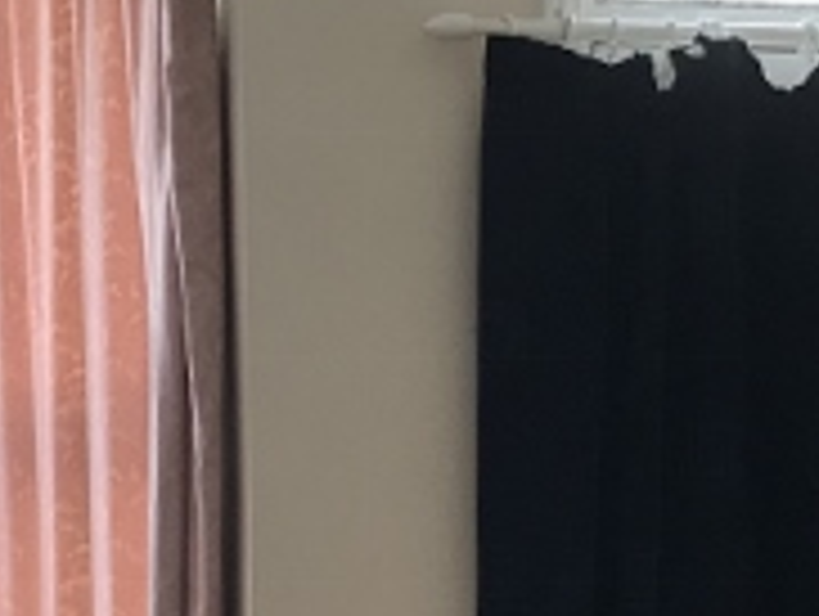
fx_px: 2914
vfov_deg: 11.7
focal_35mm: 123
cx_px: 418
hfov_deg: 16.0
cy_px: 859
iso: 25
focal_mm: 3.99
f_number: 1.8
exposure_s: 1/33
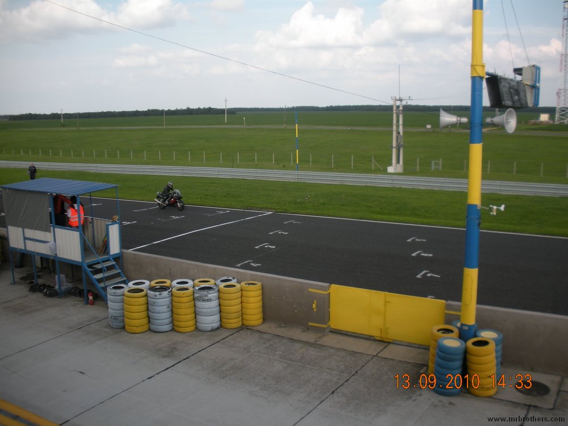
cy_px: 213
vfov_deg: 40.7
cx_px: 284
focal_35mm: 35
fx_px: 574
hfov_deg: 52.6
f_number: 3.5
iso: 64
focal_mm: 6.3
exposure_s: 1/400
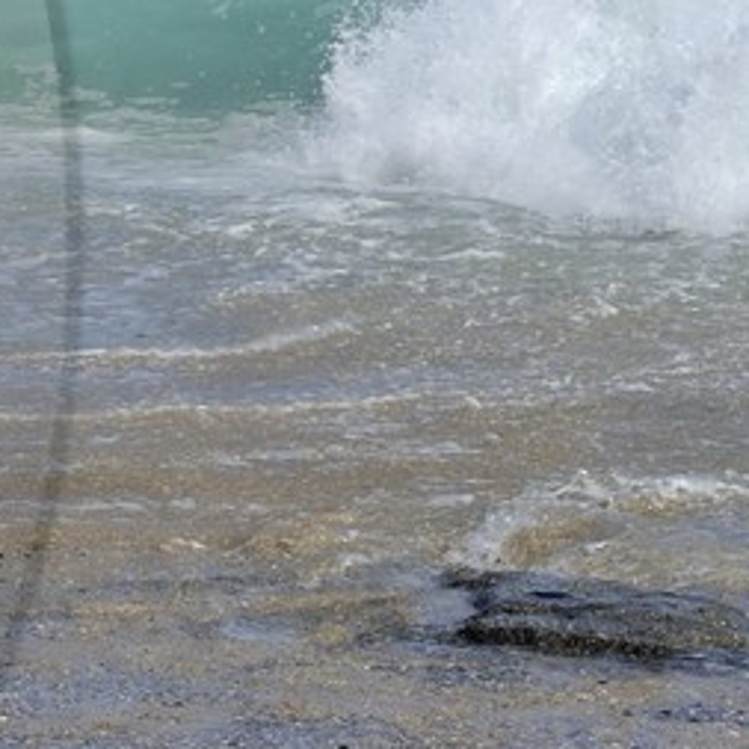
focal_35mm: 311
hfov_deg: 5.4
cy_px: 246
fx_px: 7613
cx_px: -1155
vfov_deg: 5.6
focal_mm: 58
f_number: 14
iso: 200
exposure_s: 1/320
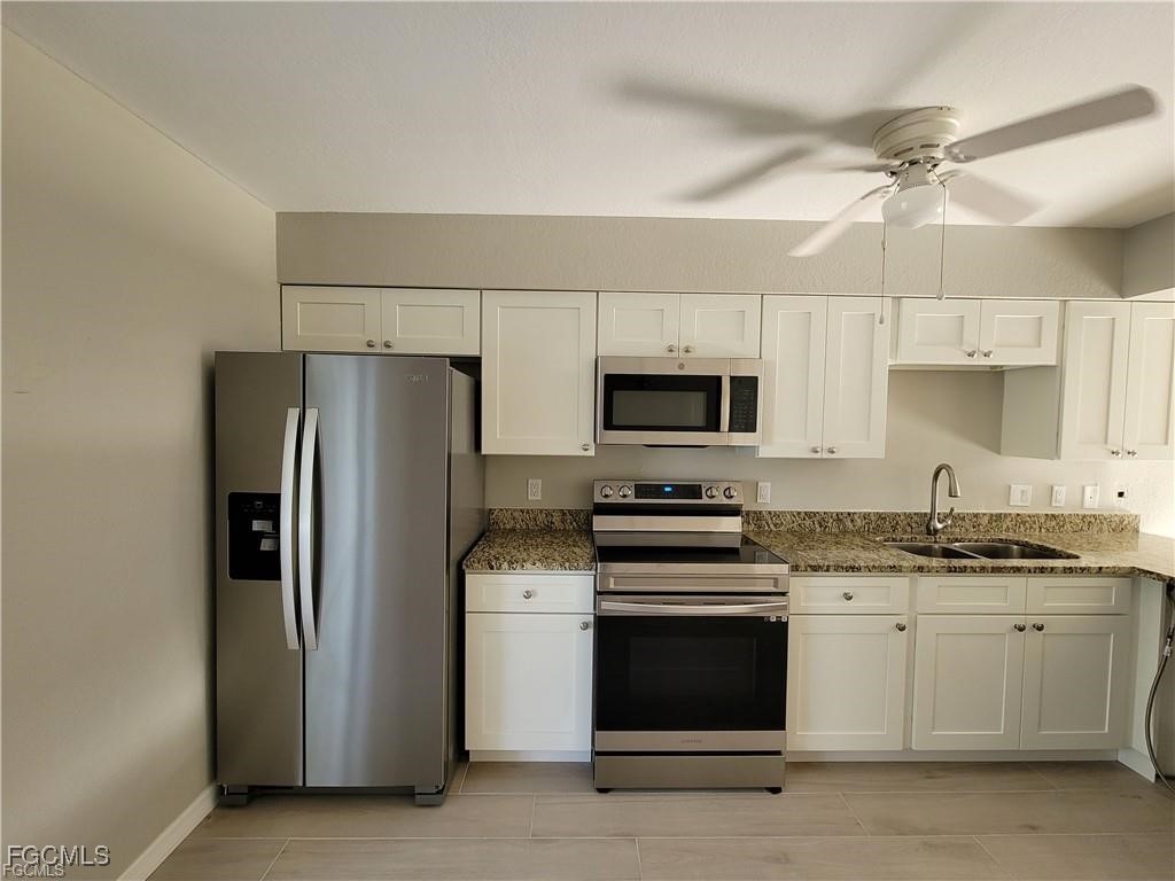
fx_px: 441
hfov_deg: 106.2
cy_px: 440
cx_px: 588
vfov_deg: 89.9
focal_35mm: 13
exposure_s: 1/60
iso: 200
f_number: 2.2
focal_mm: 2.2
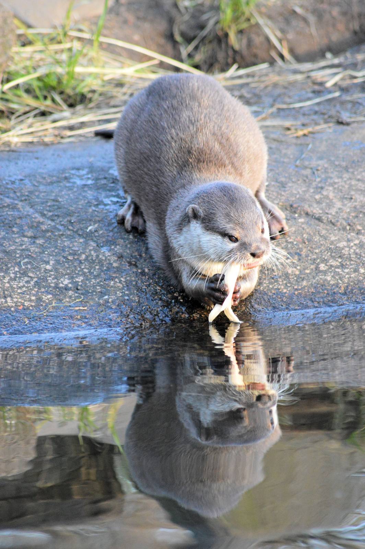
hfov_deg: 3.4
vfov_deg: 5.1
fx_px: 6170
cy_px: 274
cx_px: 182
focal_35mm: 405
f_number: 5.6
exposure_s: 1/250
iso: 3200
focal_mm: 270
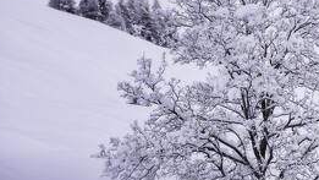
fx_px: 3833
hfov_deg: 4.8
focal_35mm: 453
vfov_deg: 2.7
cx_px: 328
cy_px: 148
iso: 100
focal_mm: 188
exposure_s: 1/320
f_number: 6.3
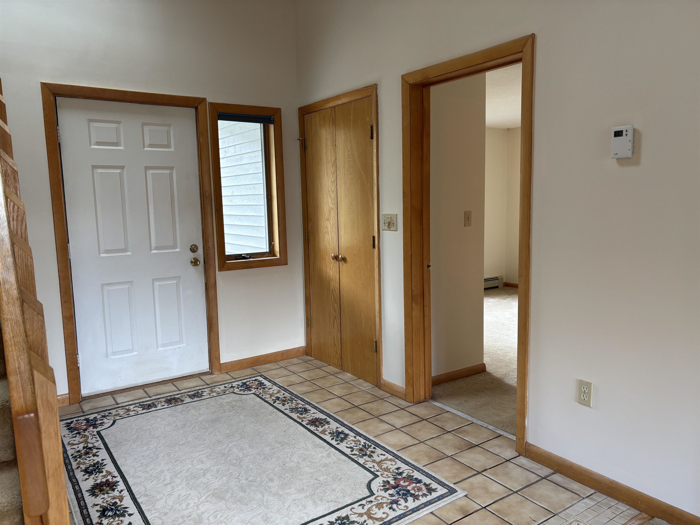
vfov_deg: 53.1
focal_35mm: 26
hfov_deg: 67.3
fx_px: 526
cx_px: 350
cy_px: 262
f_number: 1.6
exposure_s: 1/60
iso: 125
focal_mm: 5.96
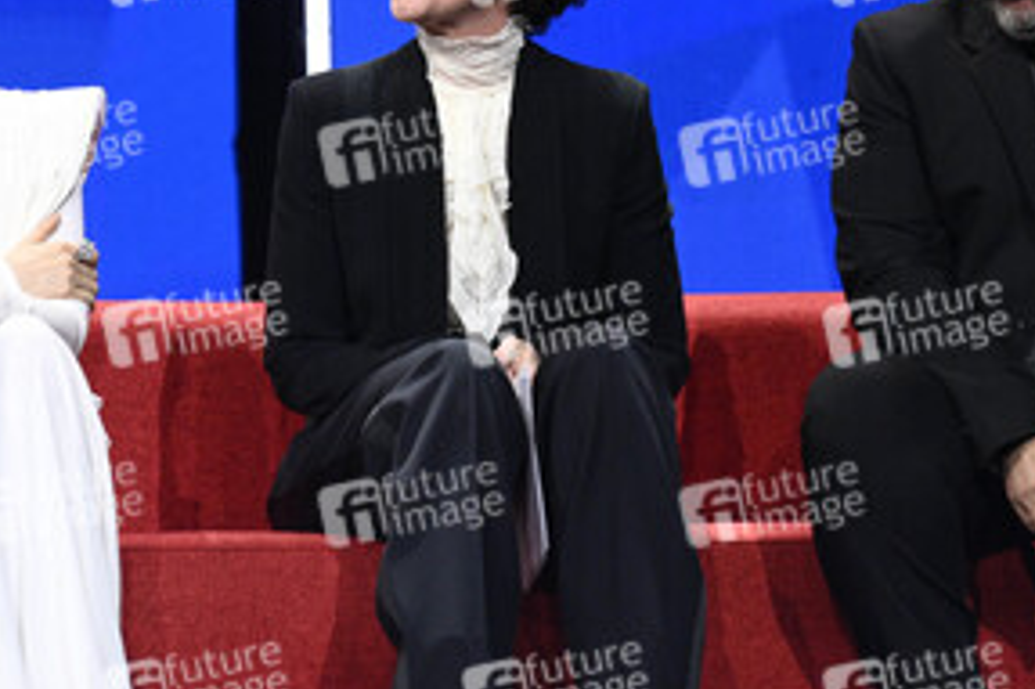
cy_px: 234
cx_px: 460
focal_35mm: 220
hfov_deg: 9.4
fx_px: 6321
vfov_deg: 6.2
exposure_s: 1/200
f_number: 5.6
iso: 10000
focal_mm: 140
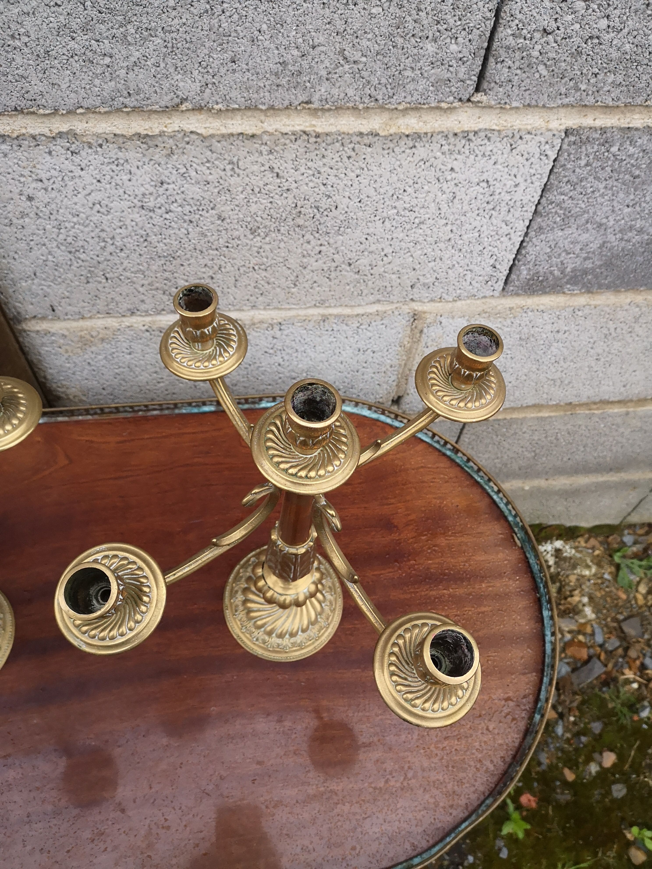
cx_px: 326
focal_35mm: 27
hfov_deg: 51.4
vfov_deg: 65.3
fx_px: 678
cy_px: 434
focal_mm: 3.95
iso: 320
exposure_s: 1/900
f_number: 1.8
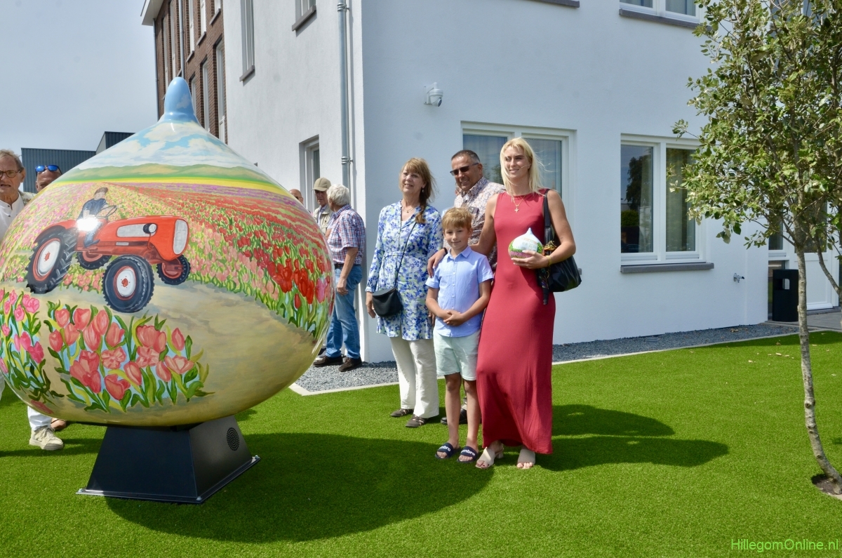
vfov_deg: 45.5
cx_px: 421
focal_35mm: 28
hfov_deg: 64.7
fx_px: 665
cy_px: 279
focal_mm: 19
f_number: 13
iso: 400
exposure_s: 1/500
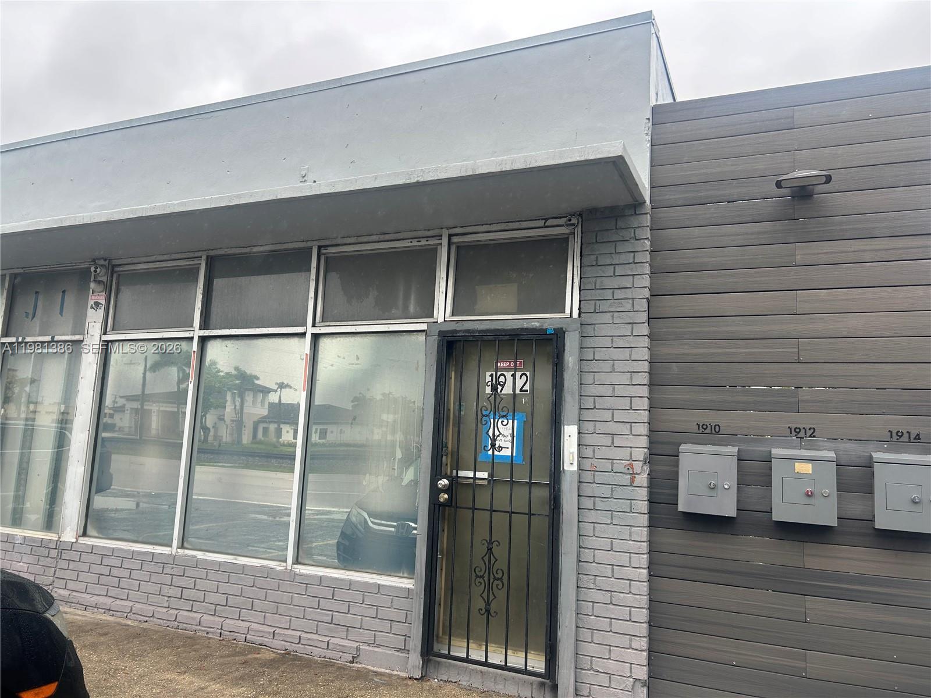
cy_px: 349
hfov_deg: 67.3
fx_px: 699
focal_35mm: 26
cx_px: 466
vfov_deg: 53.1
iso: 50
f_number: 1.5
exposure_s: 1/591
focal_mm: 5.7
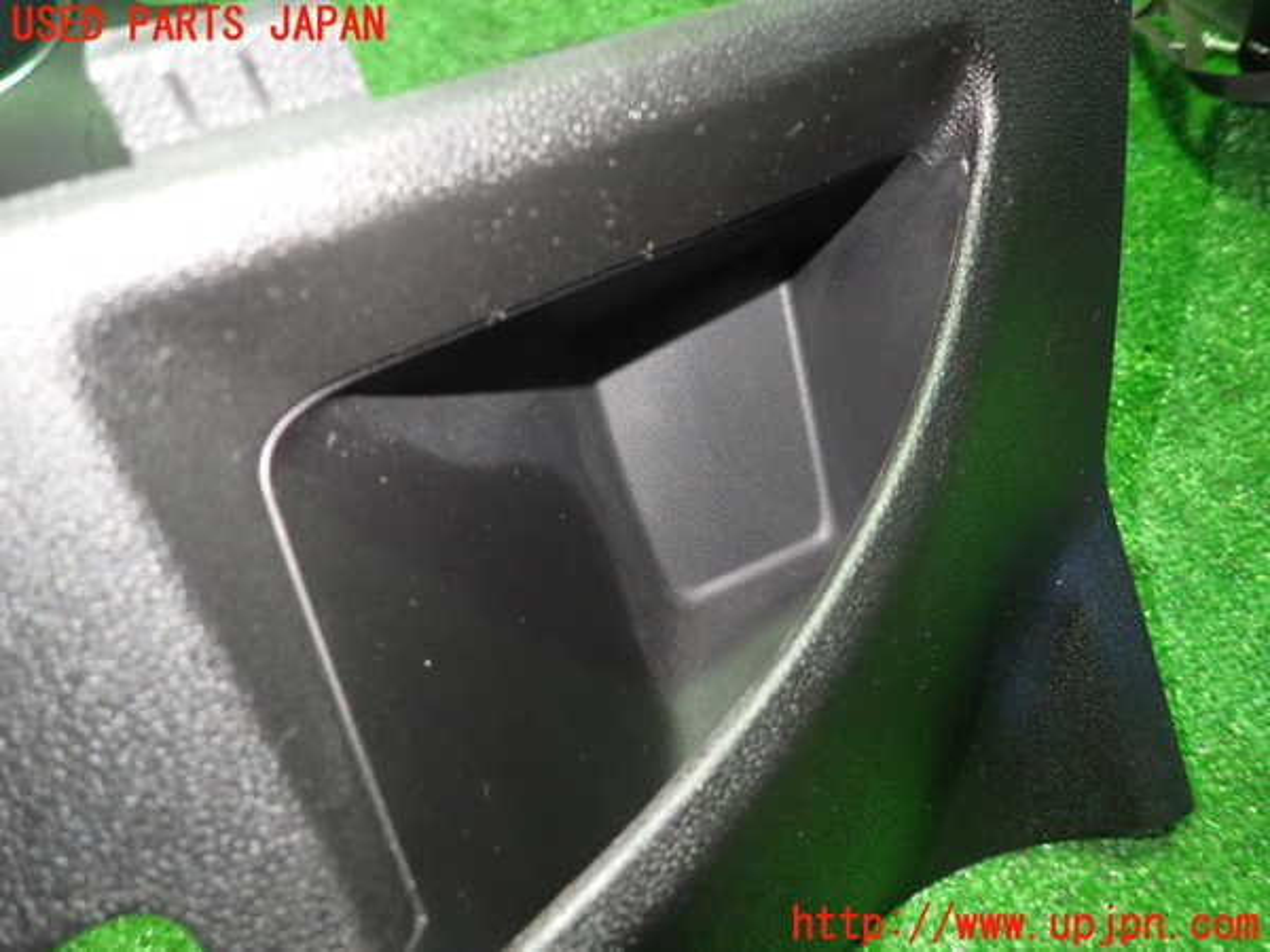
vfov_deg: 54.9
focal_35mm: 25
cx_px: 635
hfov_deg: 69.4
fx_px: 917
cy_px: 476
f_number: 2
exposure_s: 1/25
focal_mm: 4.5
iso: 800
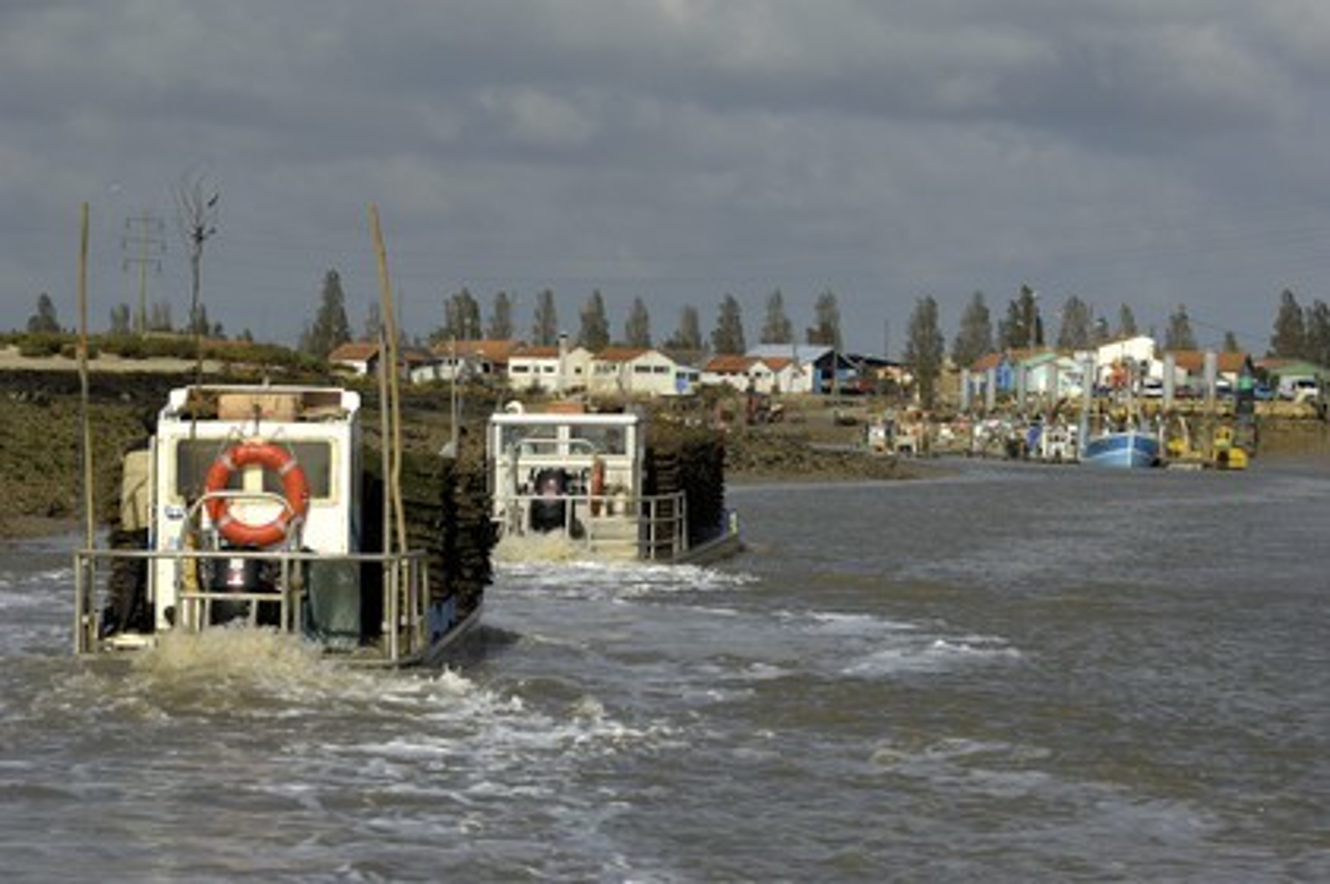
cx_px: 665
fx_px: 5814
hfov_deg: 13.1
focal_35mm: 158
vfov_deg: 8.7
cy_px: 442
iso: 100
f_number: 7.6
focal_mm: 105
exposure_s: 1/400
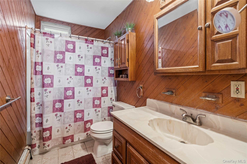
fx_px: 110
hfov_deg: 96.7
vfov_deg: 73.7
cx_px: 124
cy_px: 82
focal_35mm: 16
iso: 1000
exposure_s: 1/10
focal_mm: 16
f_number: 5.6
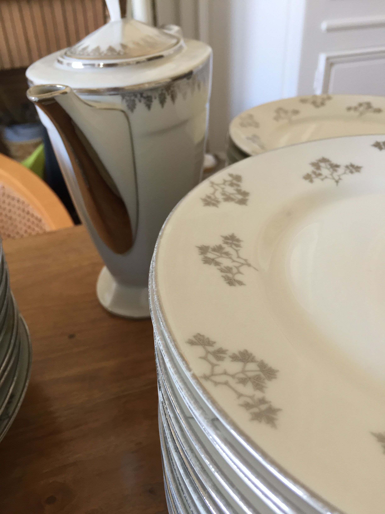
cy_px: 257
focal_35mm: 29
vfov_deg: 61.7
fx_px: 430
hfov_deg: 48.2
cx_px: 192
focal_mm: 4.15
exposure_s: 1/33
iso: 80
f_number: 2.2
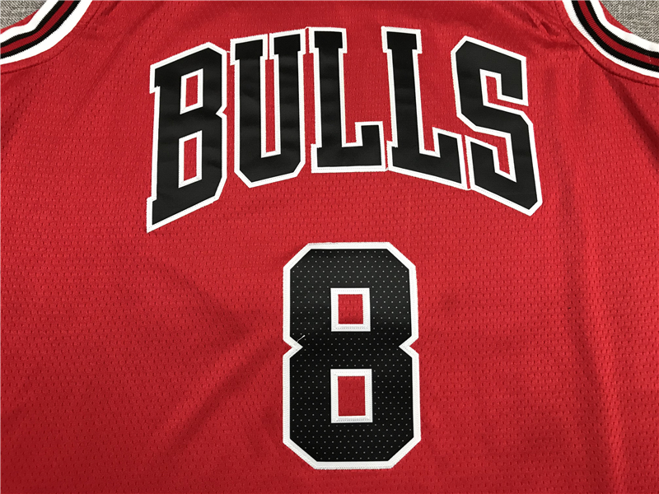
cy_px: 247
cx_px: 330
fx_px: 533
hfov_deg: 63.4
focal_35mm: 28
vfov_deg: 49.7
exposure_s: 1/33
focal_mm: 3.99
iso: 25
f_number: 1.8
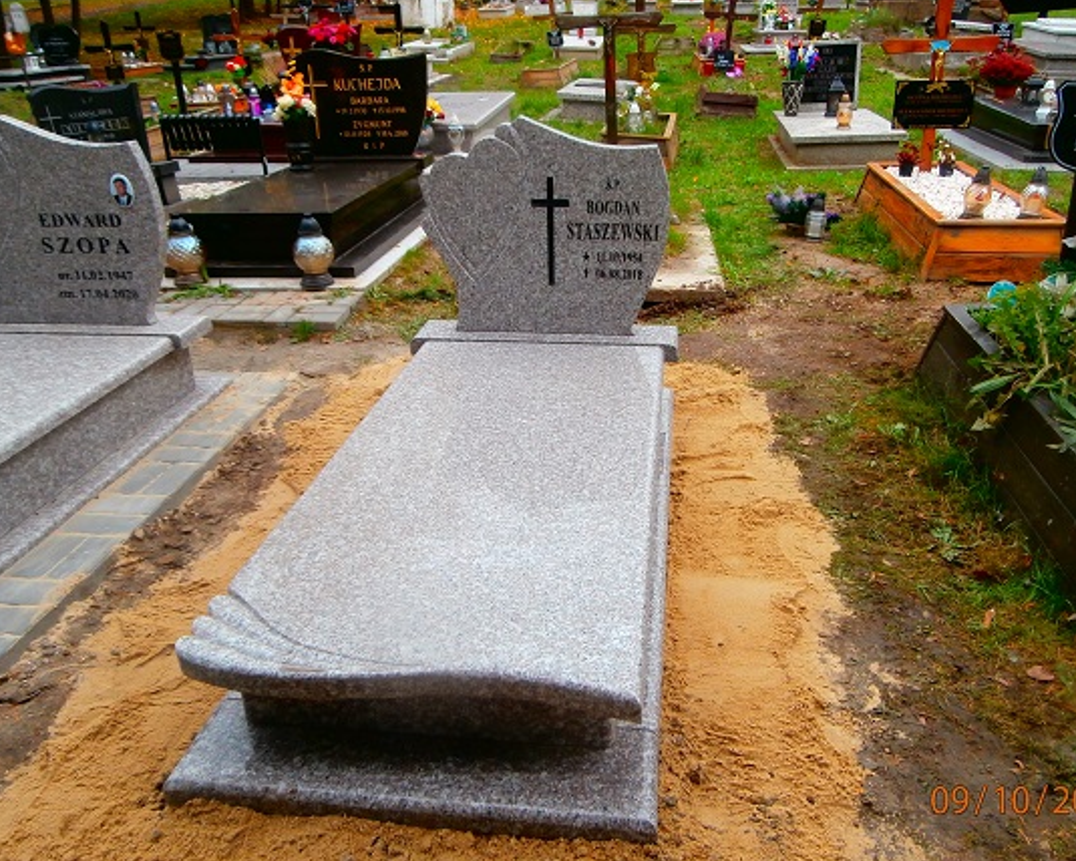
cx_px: 561
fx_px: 892
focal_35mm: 28
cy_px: 418
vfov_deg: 51.5
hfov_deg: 62.2
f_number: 3
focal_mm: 4.2
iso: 100
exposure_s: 1/125
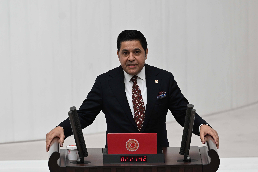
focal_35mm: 600
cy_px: 86
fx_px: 4299
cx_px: 129
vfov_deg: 2.3
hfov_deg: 3.4
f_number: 4
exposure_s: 1/320
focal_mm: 400
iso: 1600
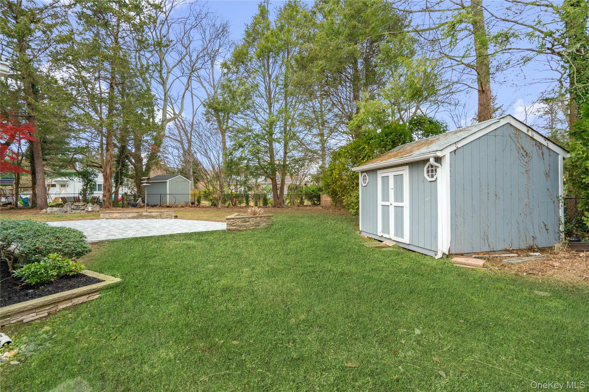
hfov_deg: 96.7
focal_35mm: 16
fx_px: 262
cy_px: 196
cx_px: 294
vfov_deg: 73.7
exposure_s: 1/200
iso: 800
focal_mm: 16
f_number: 5.6
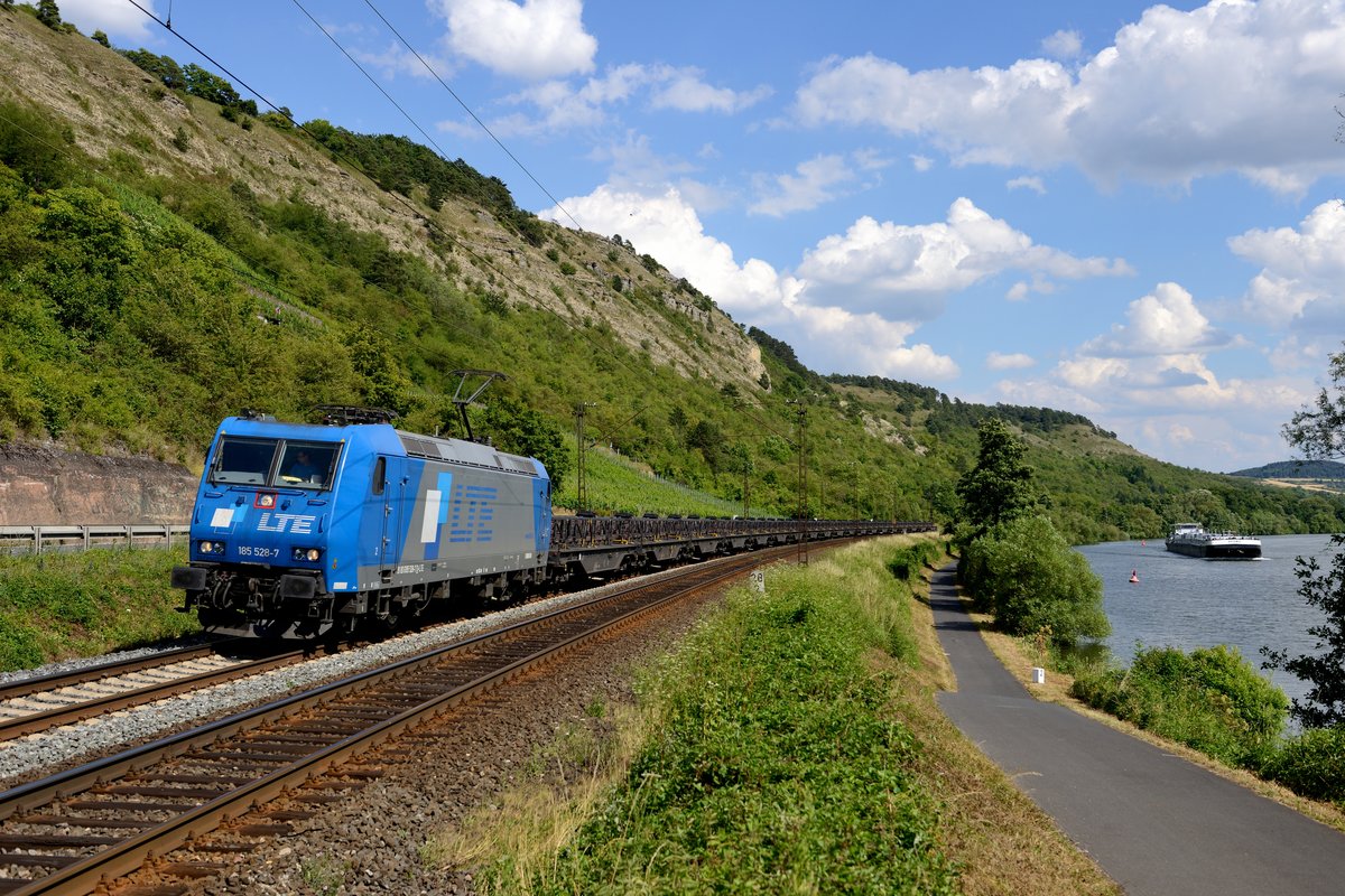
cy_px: 448
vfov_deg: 33.4
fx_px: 1494
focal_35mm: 40
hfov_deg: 48.5
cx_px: 672
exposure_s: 1/1600
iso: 200
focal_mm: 40
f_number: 6.3
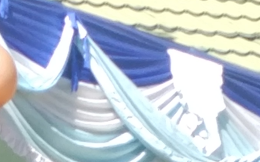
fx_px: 1374
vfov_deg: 6.3
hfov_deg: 10.7
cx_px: -11
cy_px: 433
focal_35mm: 194
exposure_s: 1/544
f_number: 2
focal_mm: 4.12
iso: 100
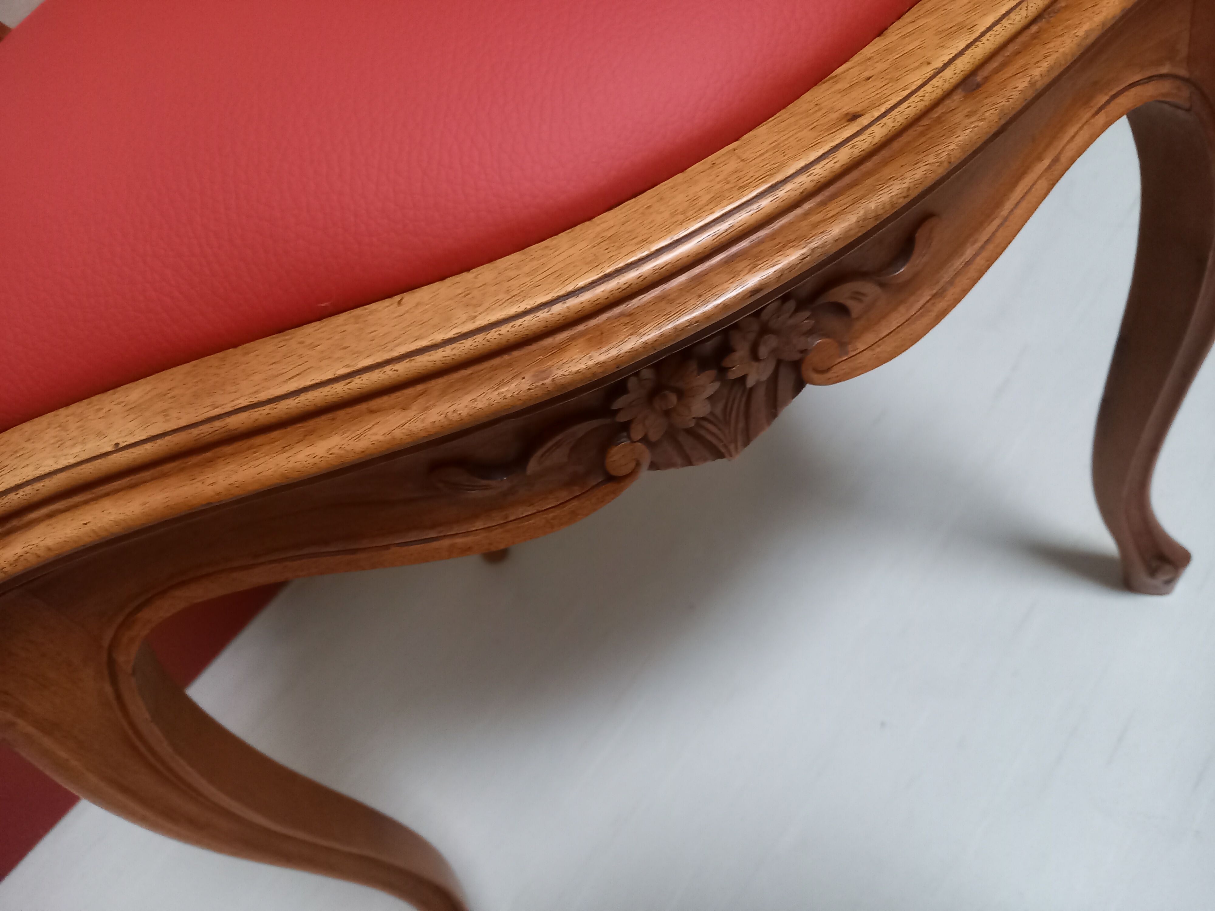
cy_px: 456
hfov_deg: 69.4
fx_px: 877
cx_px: 608
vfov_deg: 54.9
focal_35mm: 25
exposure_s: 1/25
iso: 640
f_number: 1.8
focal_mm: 4.65
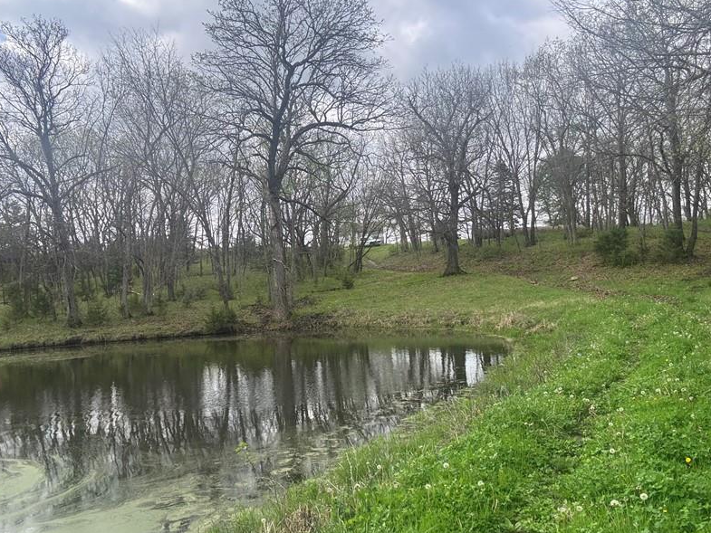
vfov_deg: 46.7
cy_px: 295
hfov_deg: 59.9
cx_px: 364
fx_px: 616
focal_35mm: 30
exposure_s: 1/535
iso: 25
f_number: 1.9
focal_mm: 2.69
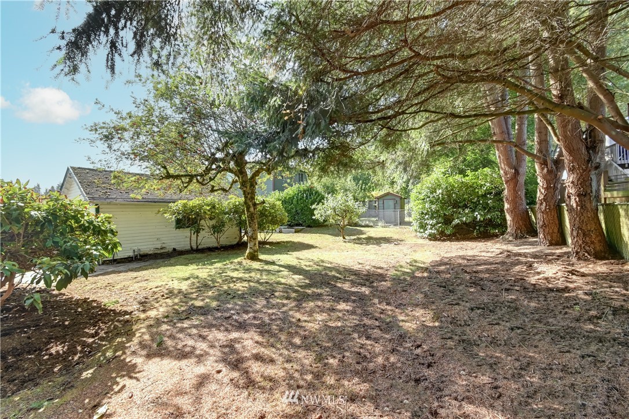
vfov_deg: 77.3
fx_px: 262
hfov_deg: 100.4
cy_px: 210
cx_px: 314
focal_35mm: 15
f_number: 11
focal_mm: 10
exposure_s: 1/50
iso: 640
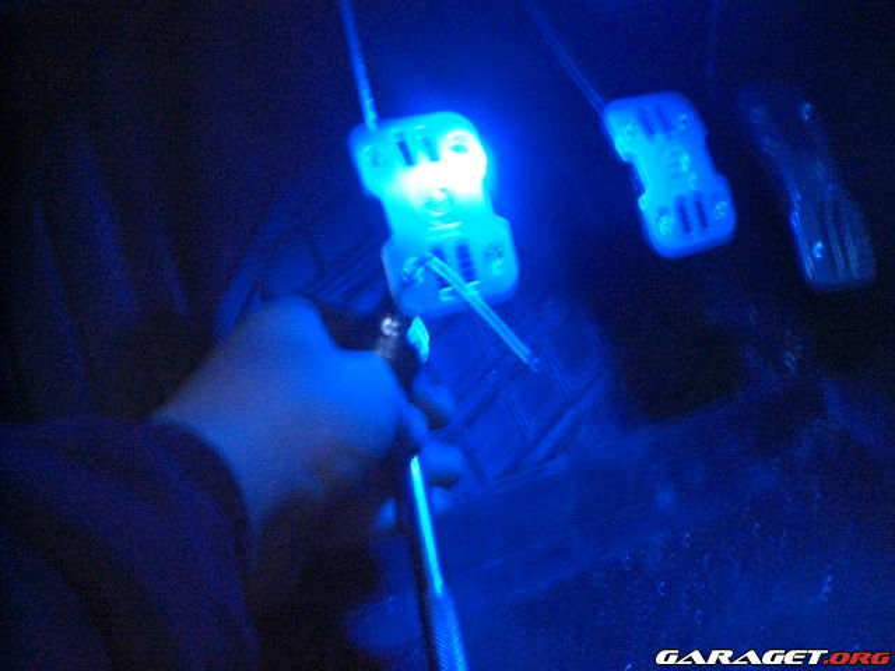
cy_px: 336
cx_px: 448
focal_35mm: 38
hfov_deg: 49.0
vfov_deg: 37.7
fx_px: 982
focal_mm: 6.3
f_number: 3.1
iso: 800
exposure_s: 1/8
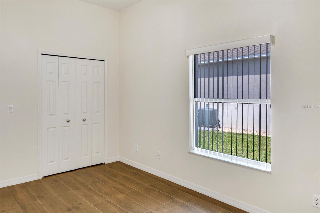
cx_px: 160
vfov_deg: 53.1
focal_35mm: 24
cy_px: 106
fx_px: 213
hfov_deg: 73.8
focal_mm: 16
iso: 320
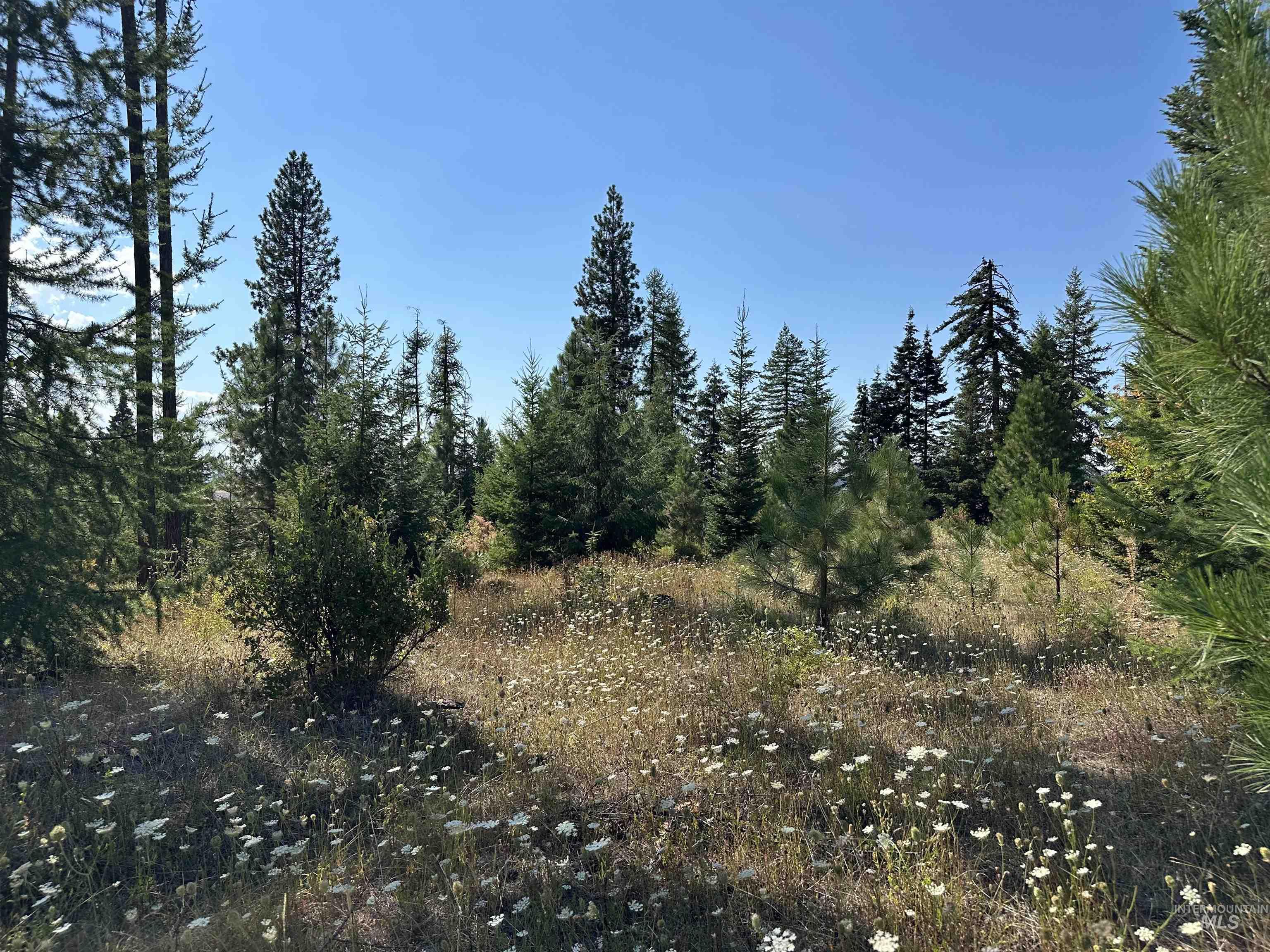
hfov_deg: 71.6
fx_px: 881
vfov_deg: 56.8
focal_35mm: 24
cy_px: 476
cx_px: 635
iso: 80
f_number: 1.78
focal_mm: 6.86
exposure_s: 1/5263
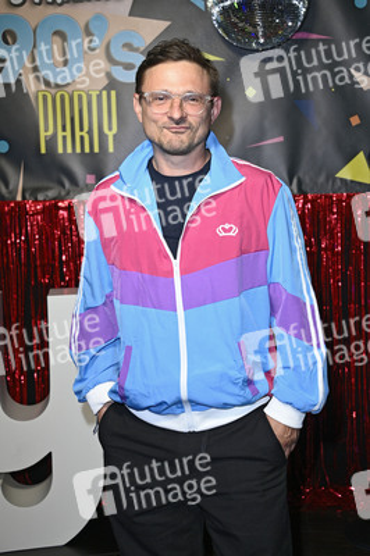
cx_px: 185
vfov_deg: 41.1
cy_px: 278
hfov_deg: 28.0
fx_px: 741
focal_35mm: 48
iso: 2000
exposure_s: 1/250
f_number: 5.6
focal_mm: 48
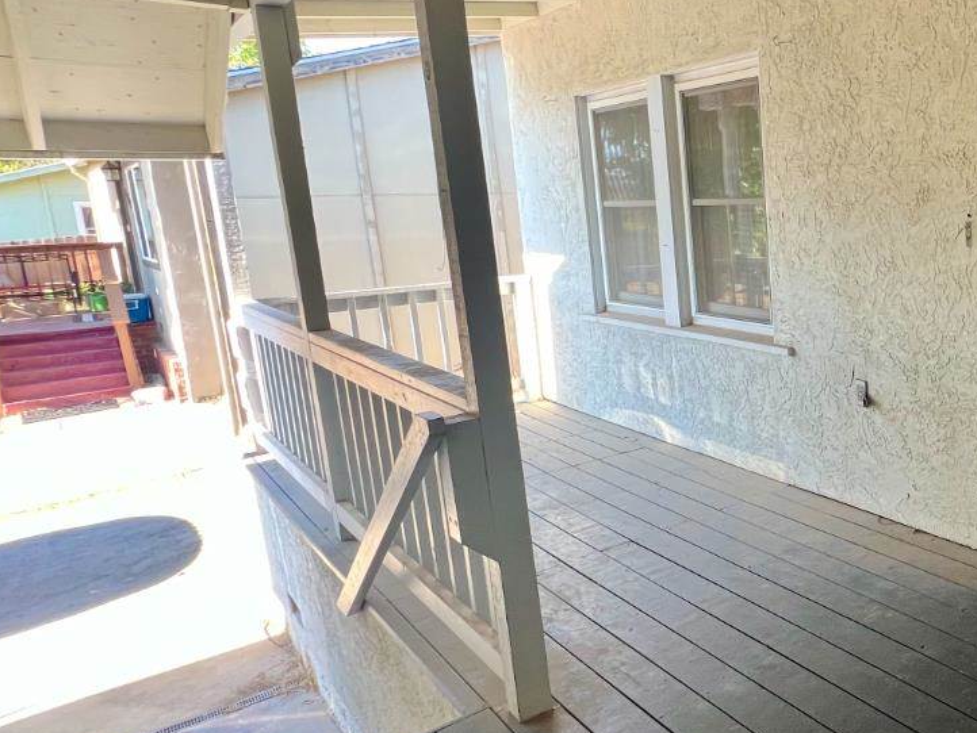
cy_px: 341
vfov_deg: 51.3
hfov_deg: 52.9
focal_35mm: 27
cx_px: 959
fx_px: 762
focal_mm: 1.57
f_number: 1.8
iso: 80
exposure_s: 1/99
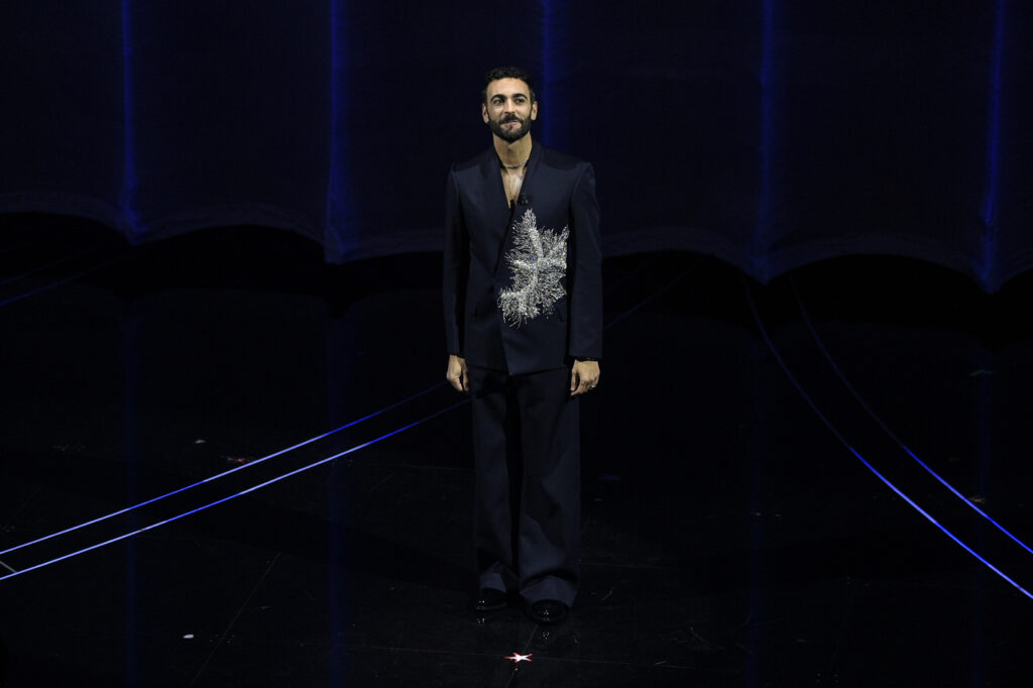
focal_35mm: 160
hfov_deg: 12.8
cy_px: 344
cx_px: 516
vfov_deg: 8.6
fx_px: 4589
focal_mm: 160
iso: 2500
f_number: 3.2
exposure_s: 1/200
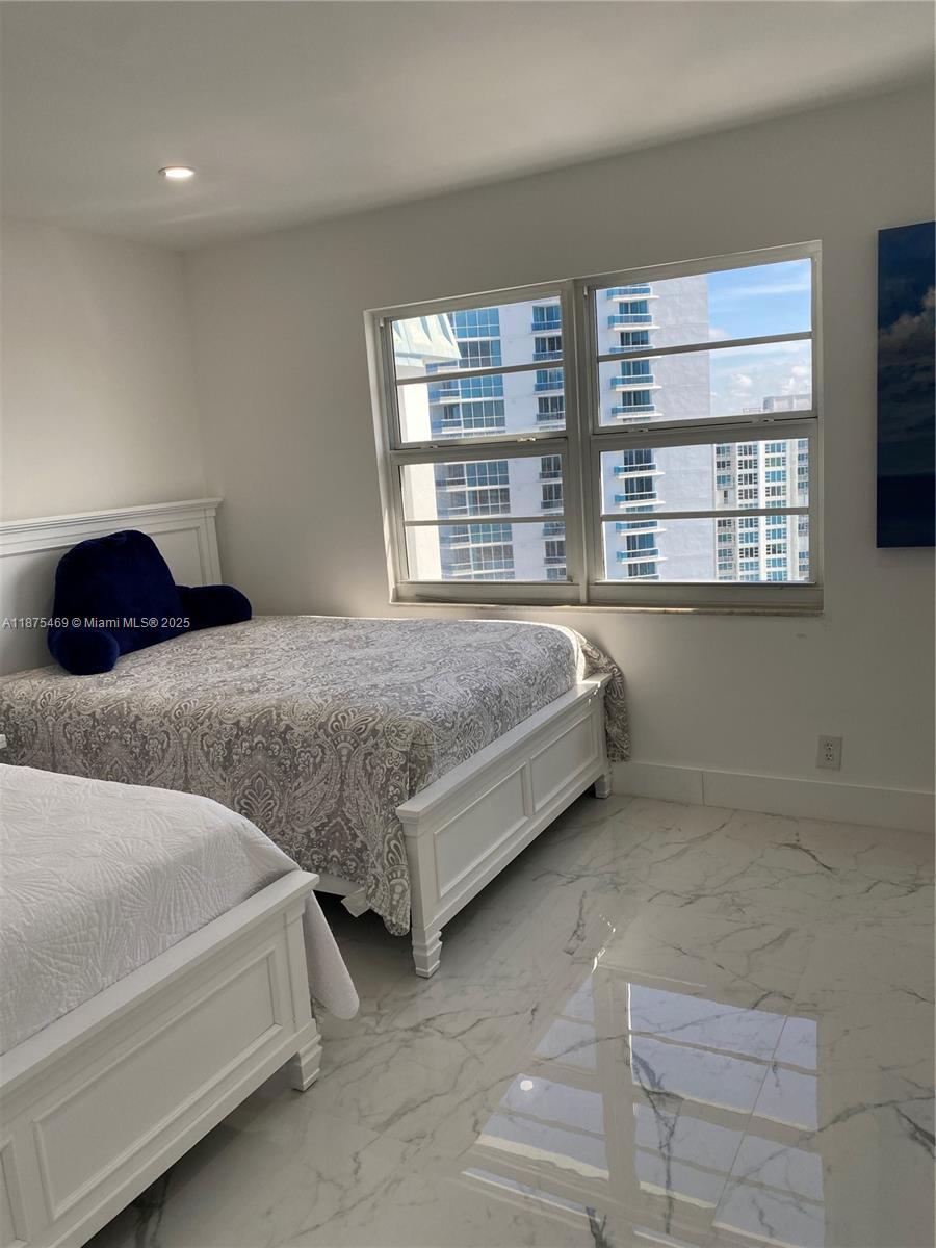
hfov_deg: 53.1
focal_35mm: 26
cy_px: 624
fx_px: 937
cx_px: 468
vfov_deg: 67.3
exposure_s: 1/316
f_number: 1.8
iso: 32
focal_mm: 4.25
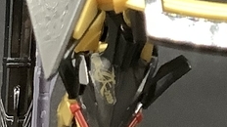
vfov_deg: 6.5
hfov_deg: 12.1
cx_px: 259
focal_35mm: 175
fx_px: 1052
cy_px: -216
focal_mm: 3.3
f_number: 2.4
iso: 125
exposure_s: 1/50
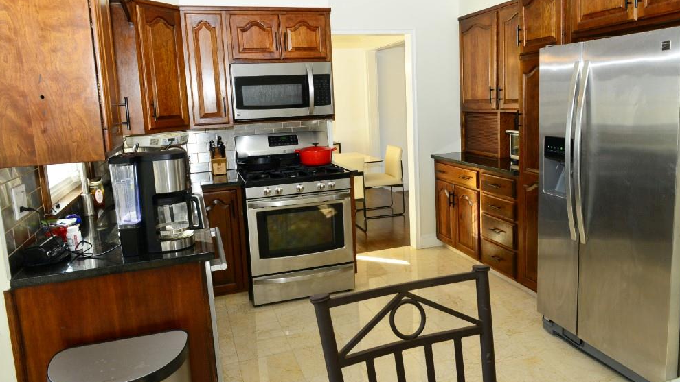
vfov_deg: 44.3
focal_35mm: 26
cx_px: 347
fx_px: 469
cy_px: 166
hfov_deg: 71.9
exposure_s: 1/60
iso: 1250
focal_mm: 24
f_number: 8
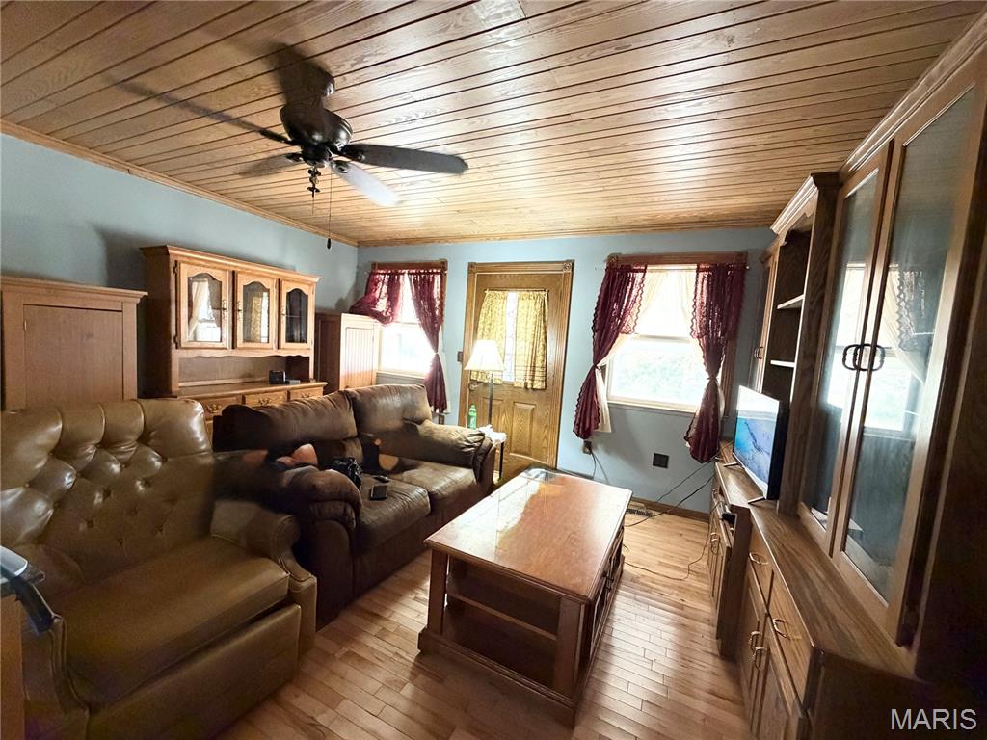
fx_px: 399
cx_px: 494
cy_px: 370
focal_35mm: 14
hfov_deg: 102.1
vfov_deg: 85.7
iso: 800
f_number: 2.2
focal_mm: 2.22
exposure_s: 1/60
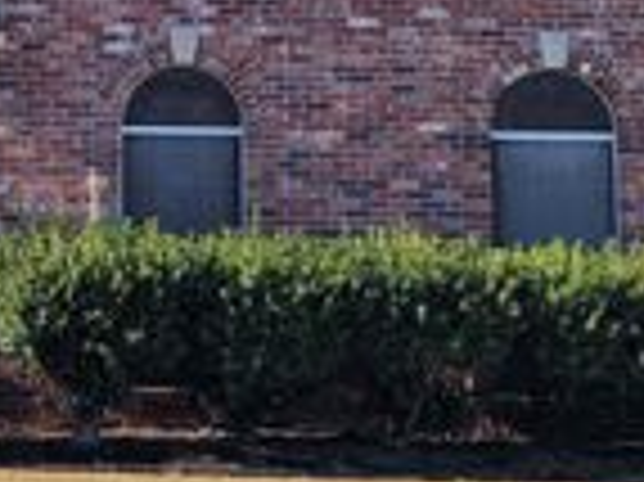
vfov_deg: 16.1
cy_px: 70
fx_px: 1692
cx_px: -158
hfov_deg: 20.0
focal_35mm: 91
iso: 40
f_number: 1.8
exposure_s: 1/1311
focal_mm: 5.4
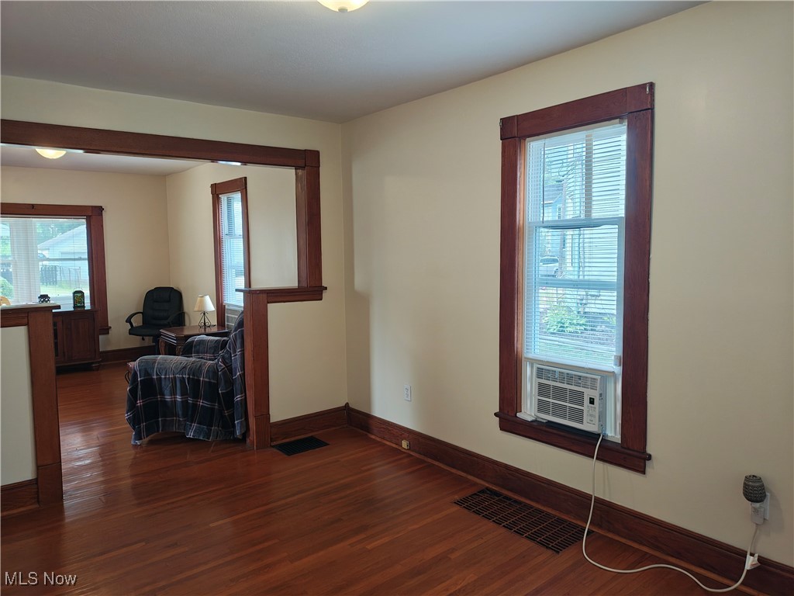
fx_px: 573
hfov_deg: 69.4
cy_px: 298
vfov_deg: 54.9
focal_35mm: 25
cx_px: 397
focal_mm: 4.68
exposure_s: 1/60
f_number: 1.7
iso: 622
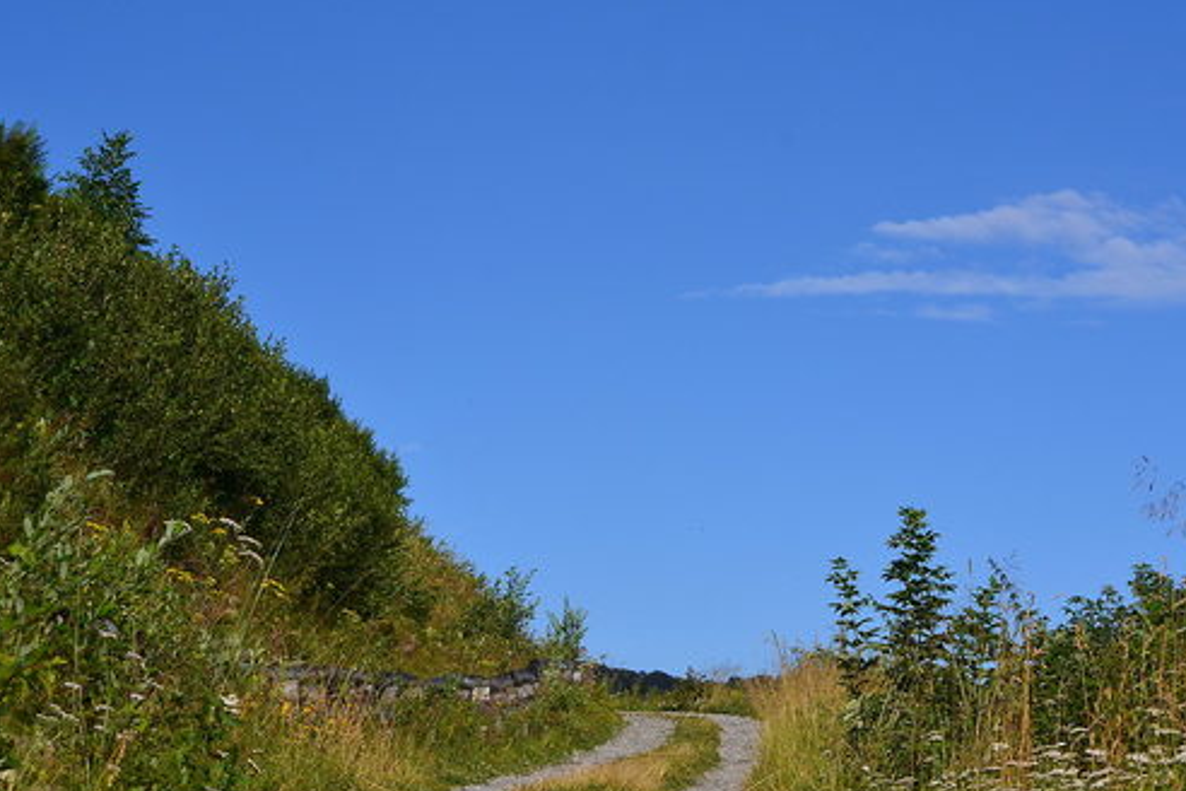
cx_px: 579
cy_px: 417
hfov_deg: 20.3
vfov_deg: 13.6
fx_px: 3314
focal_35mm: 101
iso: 280
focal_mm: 55
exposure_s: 1/500
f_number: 11
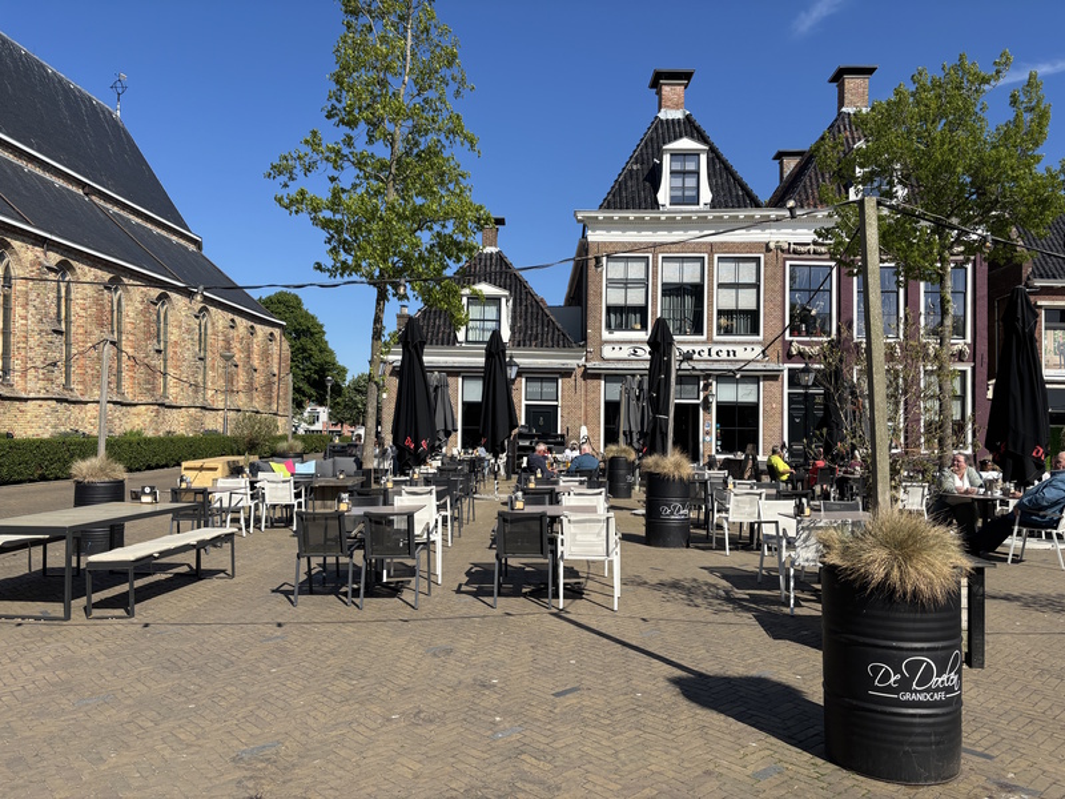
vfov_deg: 53.1
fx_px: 800
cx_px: 532
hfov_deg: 67.3
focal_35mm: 26
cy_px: 400
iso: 50
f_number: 1.6
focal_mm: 5.96
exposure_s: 1/3534
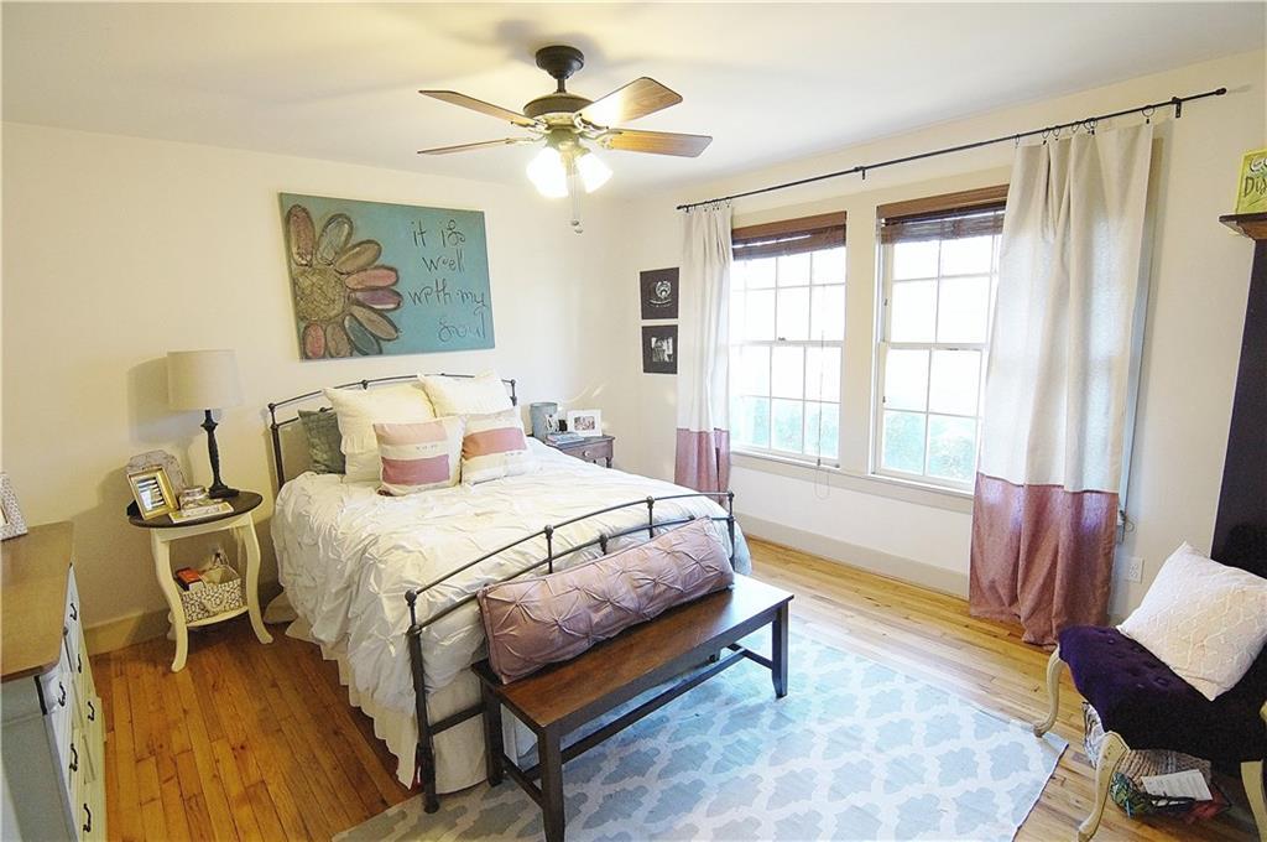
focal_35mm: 16
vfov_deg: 71.9
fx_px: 580
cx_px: 634
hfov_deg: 95.1
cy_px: 421
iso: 3200
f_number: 5
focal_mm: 11
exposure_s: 1/30
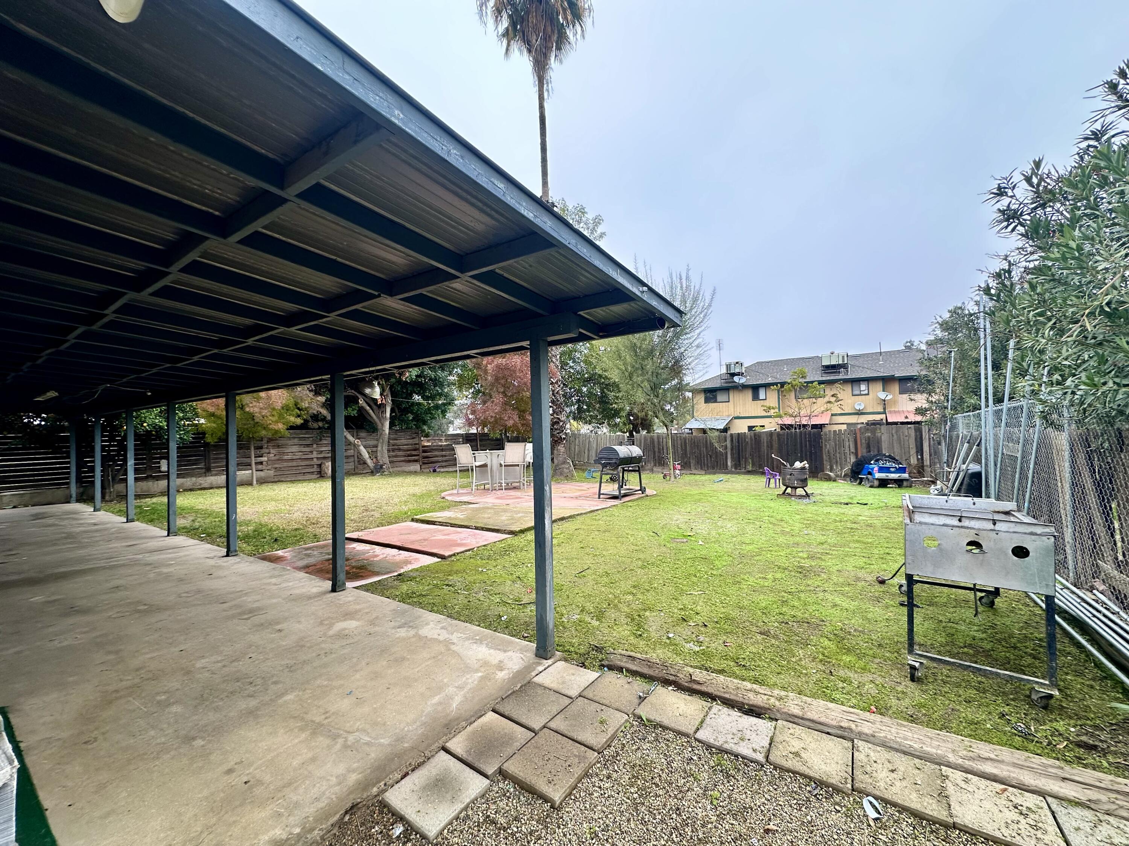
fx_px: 457
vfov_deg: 85.7
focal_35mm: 14
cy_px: 423
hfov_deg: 102.1
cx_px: 564
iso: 40
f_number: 2.2
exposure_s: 1/204
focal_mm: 2.22
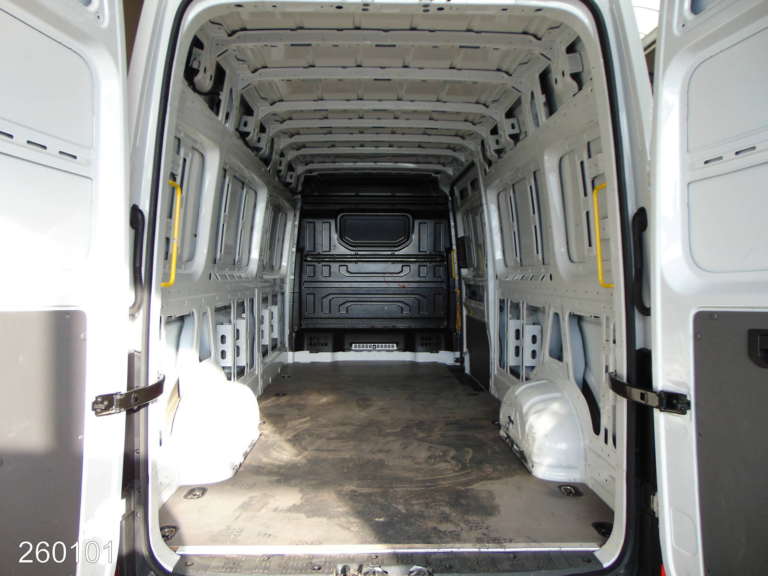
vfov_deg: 54.9
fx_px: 555
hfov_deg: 69.4
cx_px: 384
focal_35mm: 25
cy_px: 288
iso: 80
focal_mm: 4.5
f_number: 3
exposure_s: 1/60
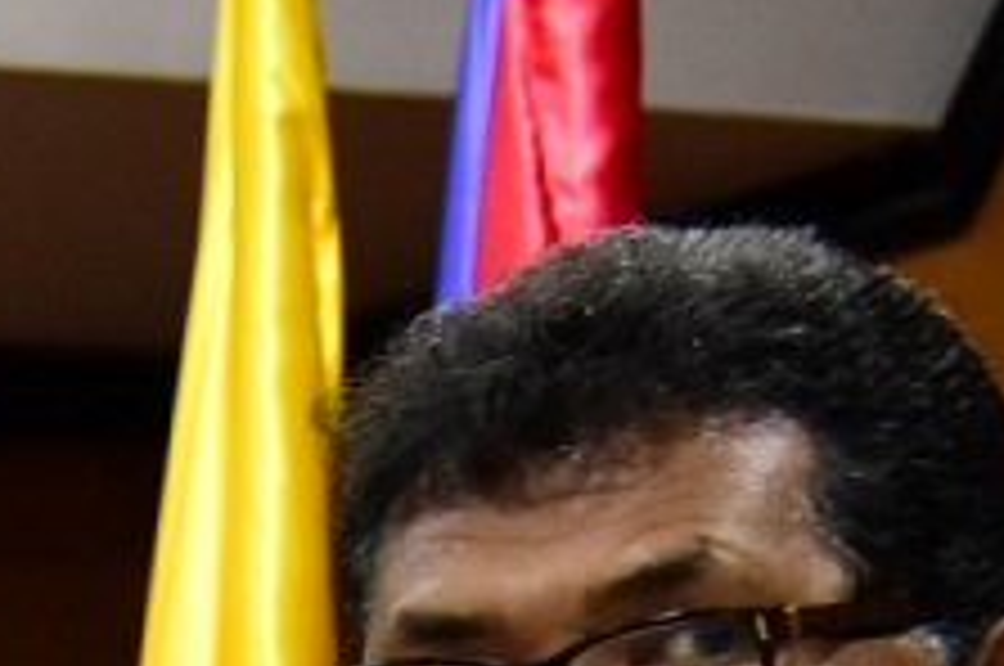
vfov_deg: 5.4
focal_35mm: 248
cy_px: 1539
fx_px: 6906
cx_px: -747
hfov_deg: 8.1
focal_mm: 46
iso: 4000
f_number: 4
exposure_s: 1/200
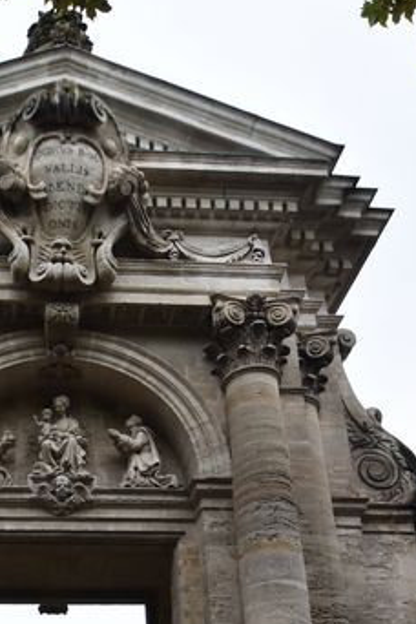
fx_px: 745
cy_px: 586
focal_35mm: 43
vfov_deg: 41.1
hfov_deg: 30.3
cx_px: 74
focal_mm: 14
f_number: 7.1
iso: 400
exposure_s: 1/200
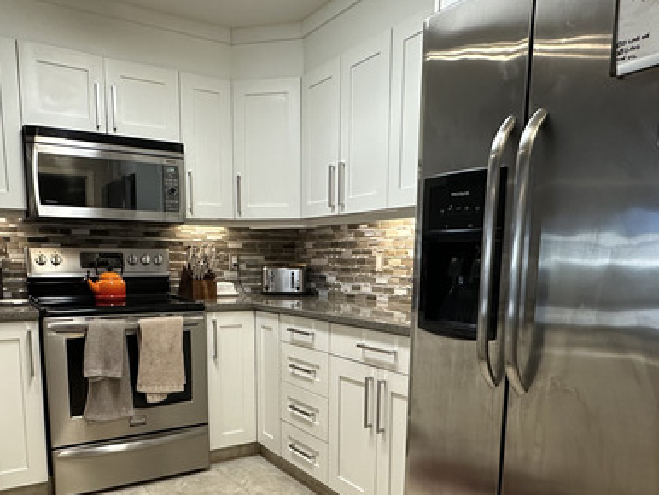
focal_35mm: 29
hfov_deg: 61.6
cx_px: 318
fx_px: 552
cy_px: 341
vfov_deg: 47.3
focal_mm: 2.22
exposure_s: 1/120
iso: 250
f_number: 2.2
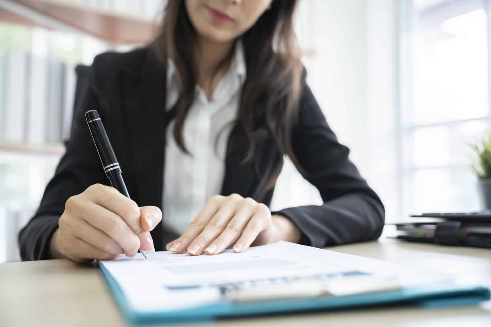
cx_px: 246
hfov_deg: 49.5
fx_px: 532
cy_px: 164
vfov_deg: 34.2
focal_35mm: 39
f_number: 2.8
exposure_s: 1/160
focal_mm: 39
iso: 200
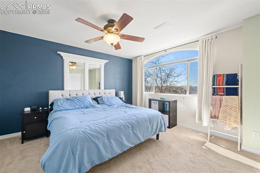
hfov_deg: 104.3
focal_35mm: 14
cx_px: 130
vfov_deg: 81.1
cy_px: 86
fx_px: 101
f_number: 10
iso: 5000
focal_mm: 14
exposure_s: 1/30
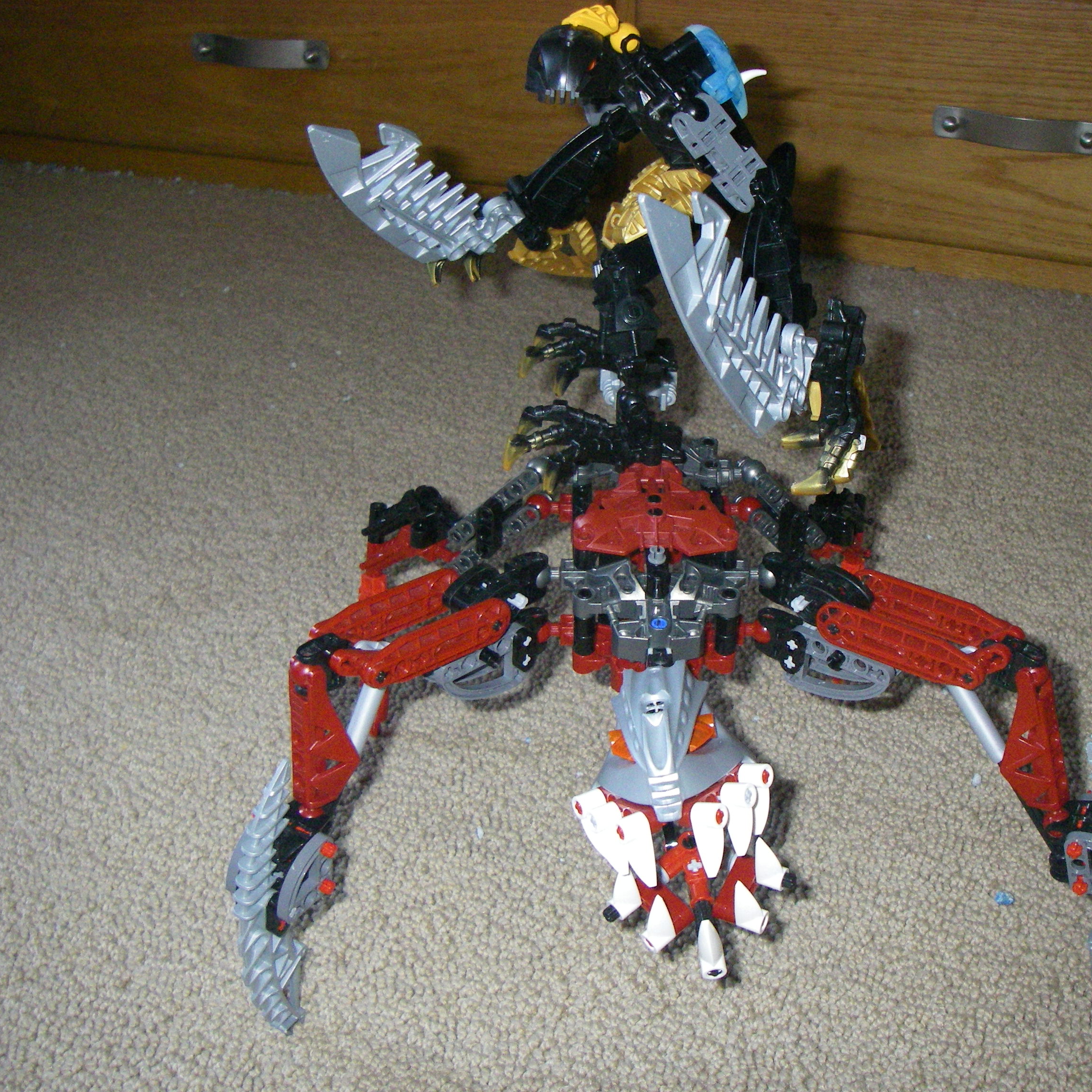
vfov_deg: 37.6
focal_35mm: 45
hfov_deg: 37.3
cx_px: 684
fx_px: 1606
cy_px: 548
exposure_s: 1/50
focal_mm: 6.3
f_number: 3.3
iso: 400
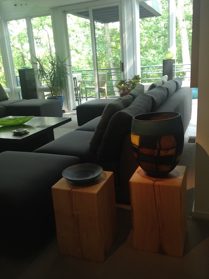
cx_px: 104
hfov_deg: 40.7
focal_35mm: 35
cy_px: 140
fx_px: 282
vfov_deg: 52.6
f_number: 2.4
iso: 64
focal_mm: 4.28
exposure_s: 1/20
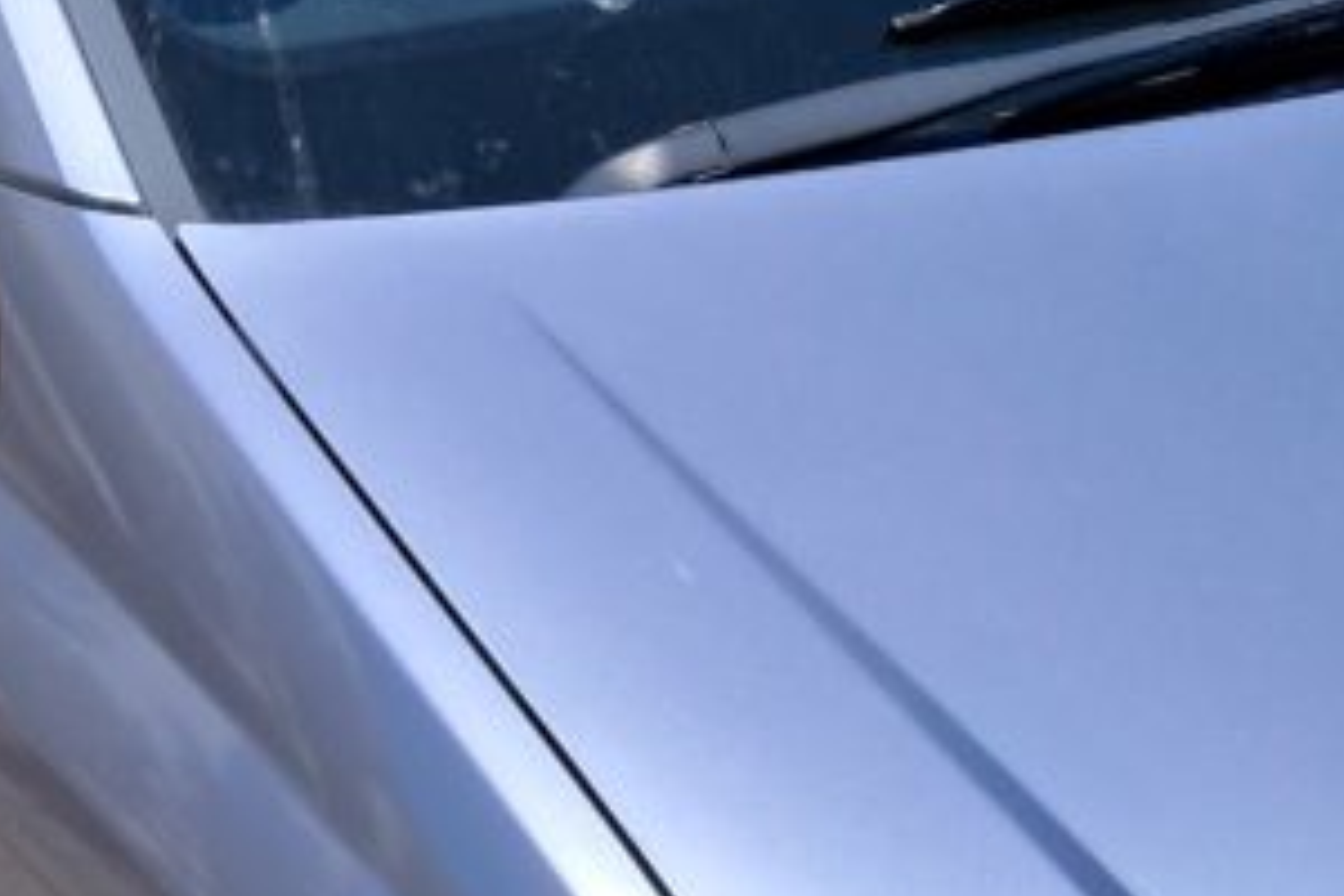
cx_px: -233
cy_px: 999
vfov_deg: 17.5
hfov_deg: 24.6
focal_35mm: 75
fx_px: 2800
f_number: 1.8
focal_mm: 4
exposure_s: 1/724
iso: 50
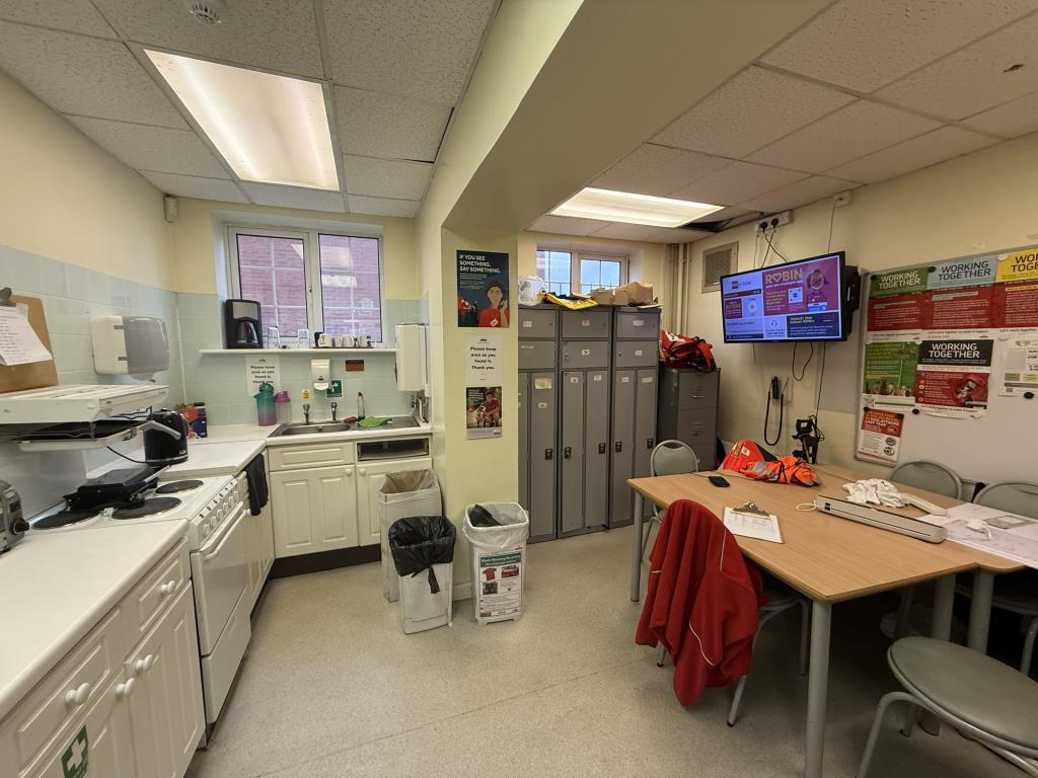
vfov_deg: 85.7
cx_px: 519
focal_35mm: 14
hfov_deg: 102.1
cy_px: 389
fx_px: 420
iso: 250
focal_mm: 2.22
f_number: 2.2
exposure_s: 1/100
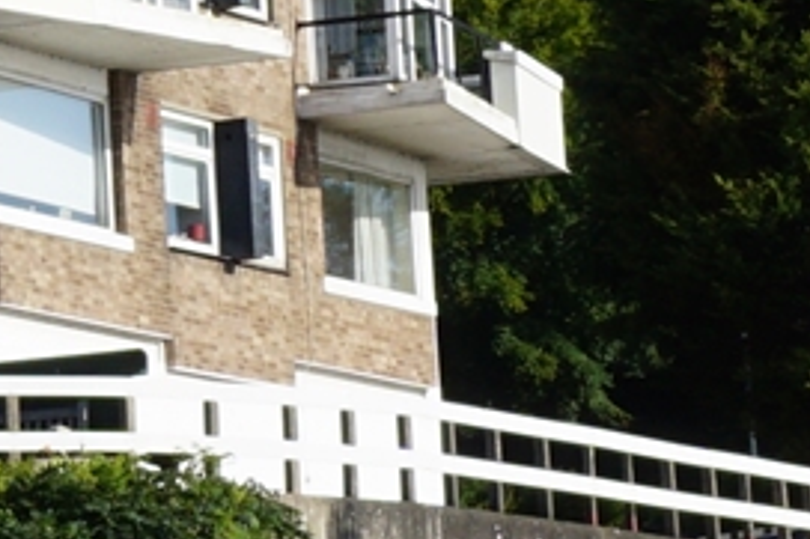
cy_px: -97
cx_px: -593
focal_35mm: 210
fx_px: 4715
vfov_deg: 6.5
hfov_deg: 9.4
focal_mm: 19
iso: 100
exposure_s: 1/125
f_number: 11
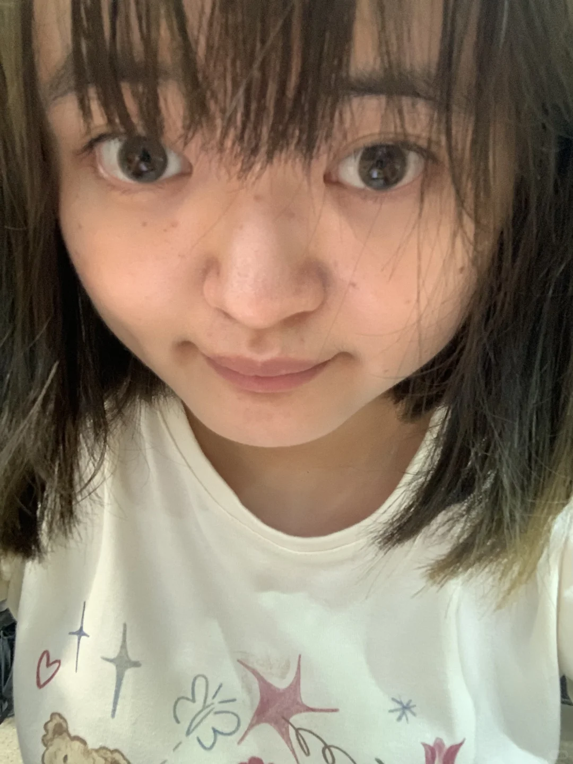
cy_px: 382
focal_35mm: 32
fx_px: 706
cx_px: 286
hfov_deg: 44.2
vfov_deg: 56.8
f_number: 2.2
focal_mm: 2.87
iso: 500
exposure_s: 1/25
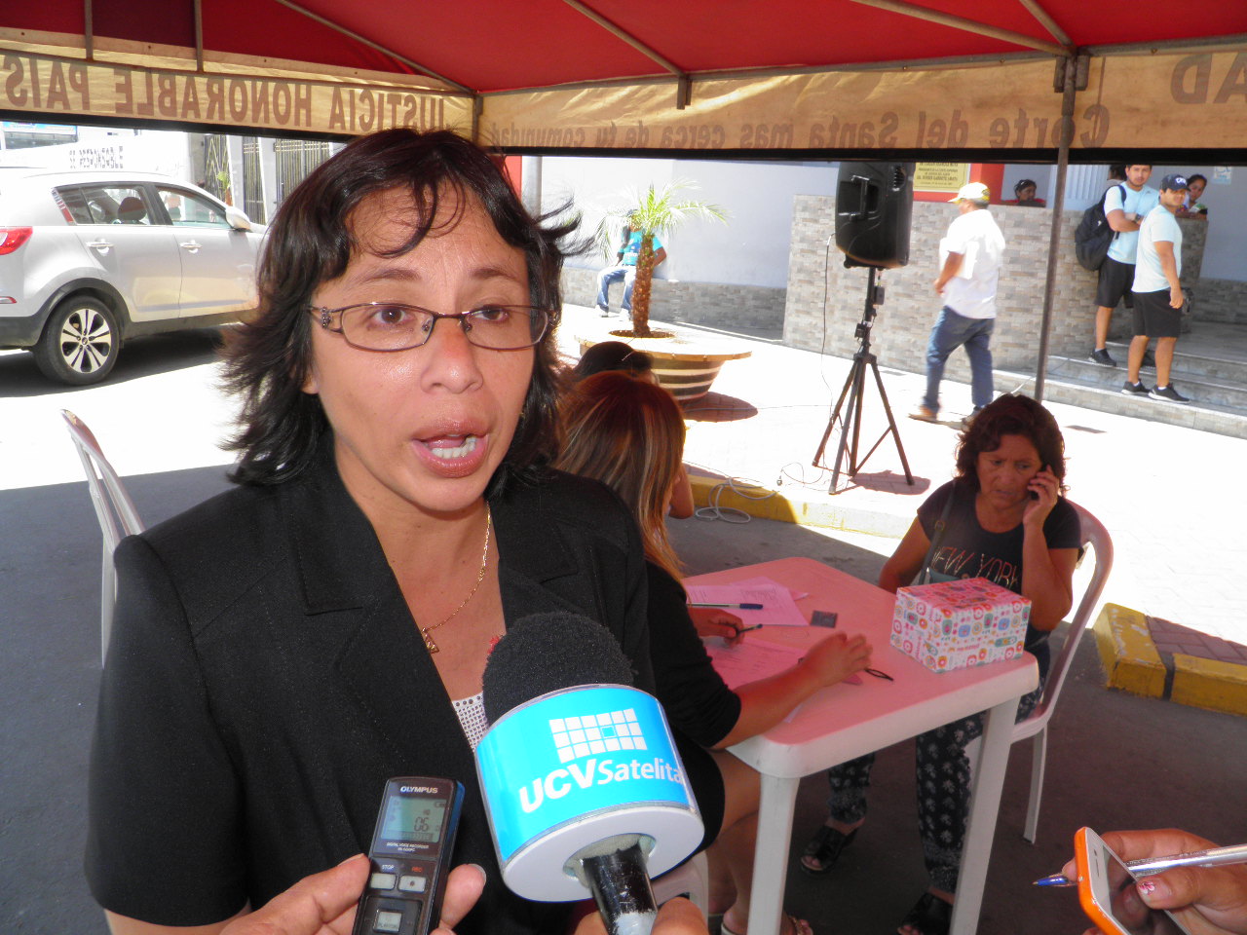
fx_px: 1009
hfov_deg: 63.4
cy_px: 468
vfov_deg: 49.7
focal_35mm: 28
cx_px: 624
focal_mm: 4.9
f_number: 5
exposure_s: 1/60
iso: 50
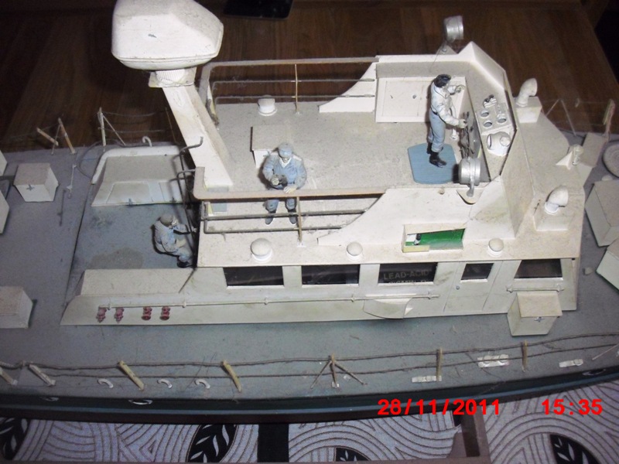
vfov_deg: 37.7
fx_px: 680
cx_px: 310
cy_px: 232
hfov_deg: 49.0
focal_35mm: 38
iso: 450
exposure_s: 1/60
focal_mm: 6.2
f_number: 2.8
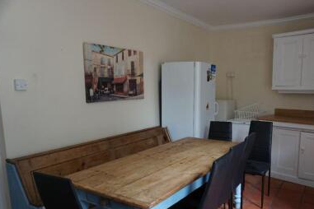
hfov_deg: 61.3
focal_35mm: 30
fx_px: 262
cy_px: 130
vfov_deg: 43.3
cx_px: 191
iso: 640
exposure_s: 1/160
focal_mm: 16
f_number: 4
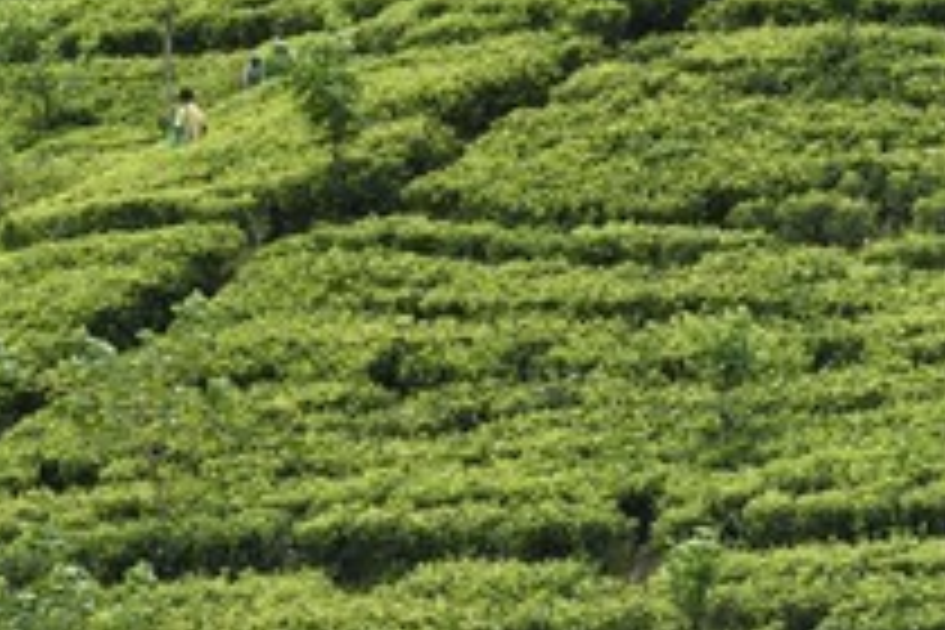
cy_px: 18
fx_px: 10499
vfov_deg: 3.4
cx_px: 454
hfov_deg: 5.2
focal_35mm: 400
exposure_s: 1/250
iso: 200
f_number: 8
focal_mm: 200
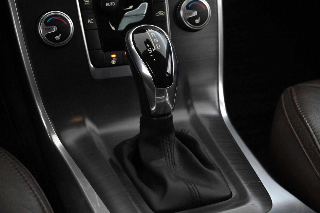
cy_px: 106
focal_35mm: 62
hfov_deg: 32.6
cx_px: 160
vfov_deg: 22.1
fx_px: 547
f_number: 5.6
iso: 14400
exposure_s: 1/60
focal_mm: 41
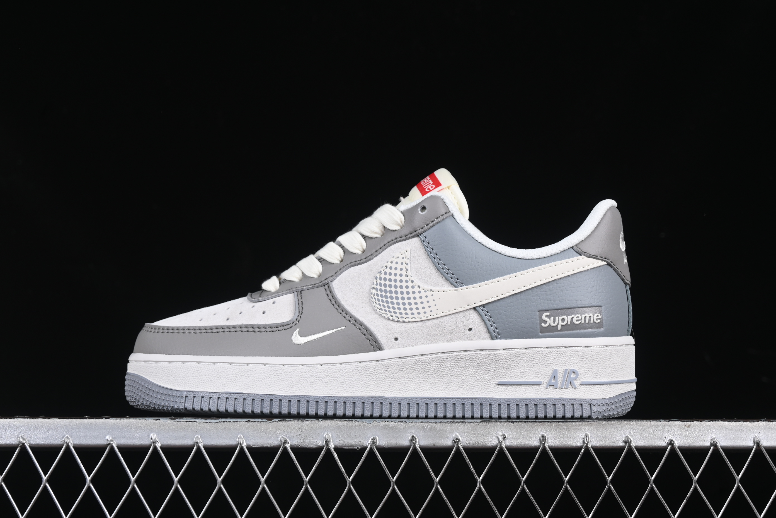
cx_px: 388
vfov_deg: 18.2
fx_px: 1617
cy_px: 259
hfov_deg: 27.0
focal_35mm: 75
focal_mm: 50
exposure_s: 1/80
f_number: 8
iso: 160
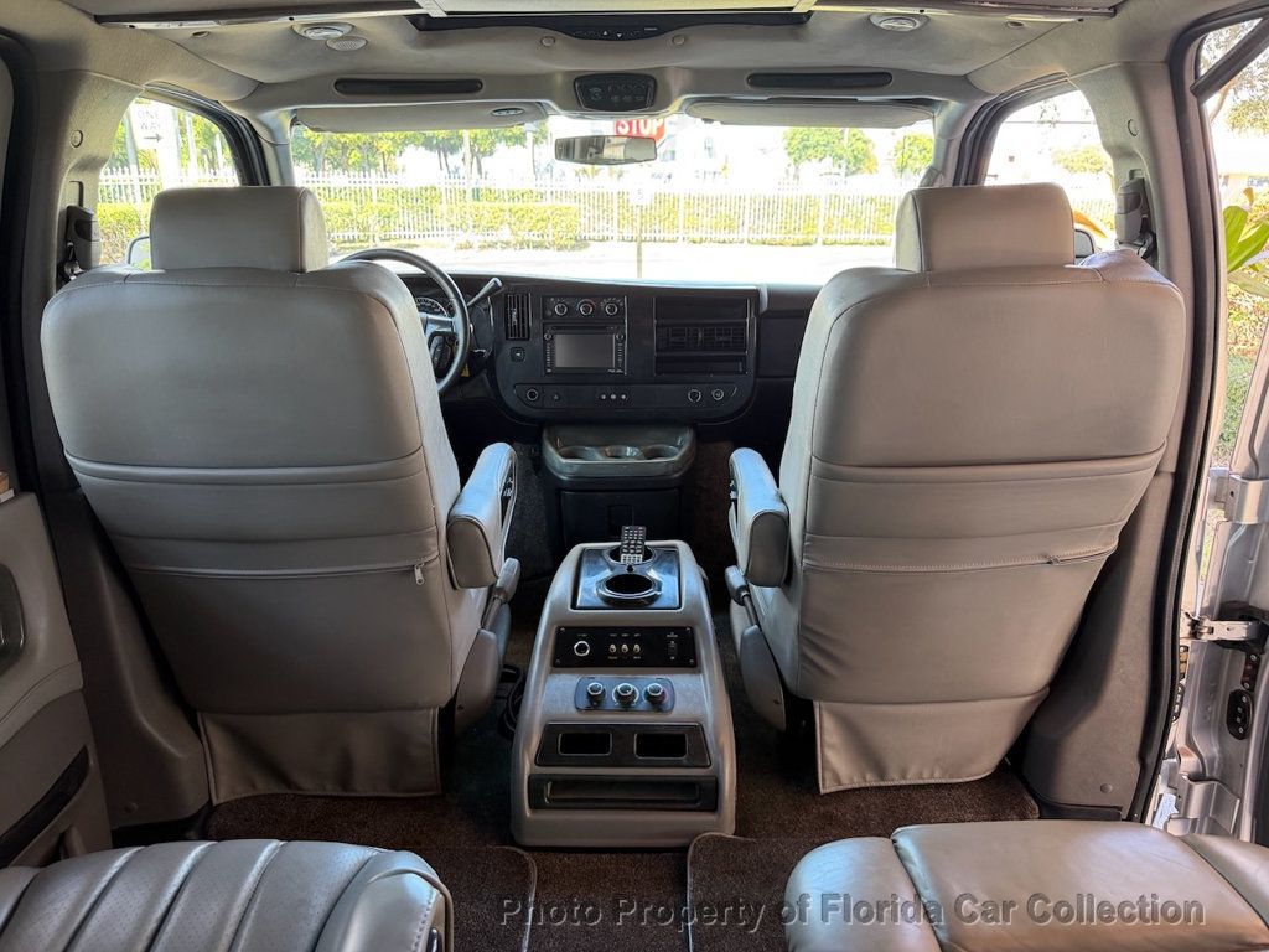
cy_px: 476
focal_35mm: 24
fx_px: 880
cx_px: 634
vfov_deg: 56.8
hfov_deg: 71.6
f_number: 1.78
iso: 200
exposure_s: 1/117
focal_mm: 6.76
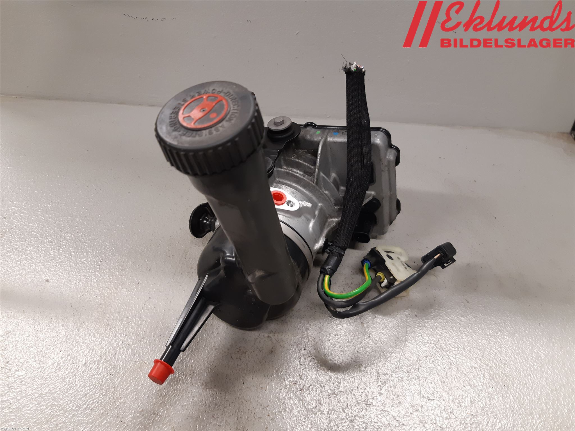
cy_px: 216
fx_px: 432
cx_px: 288
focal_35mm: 26
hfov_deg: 67.3
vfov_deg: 53.1
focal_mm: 3.93
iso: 125
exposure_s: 1/50
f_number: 1.7
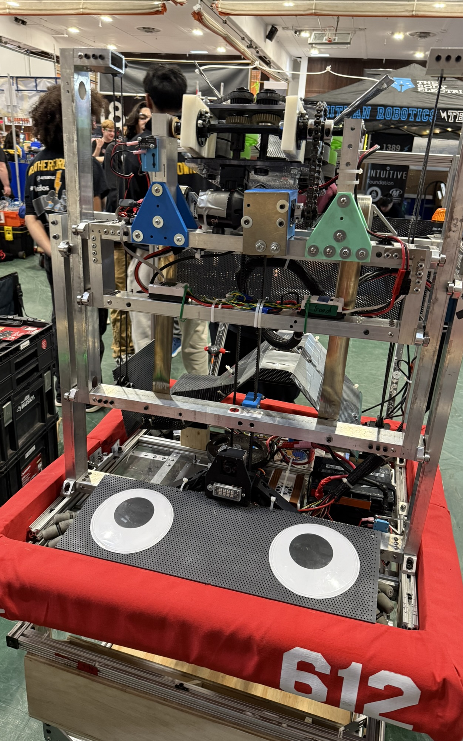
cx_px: 231
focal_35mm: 26
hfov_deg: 47.6
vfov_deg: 70.4
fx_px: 525
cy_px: 372
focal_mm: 6.76
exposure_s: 1/60
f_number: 1.78
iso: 400
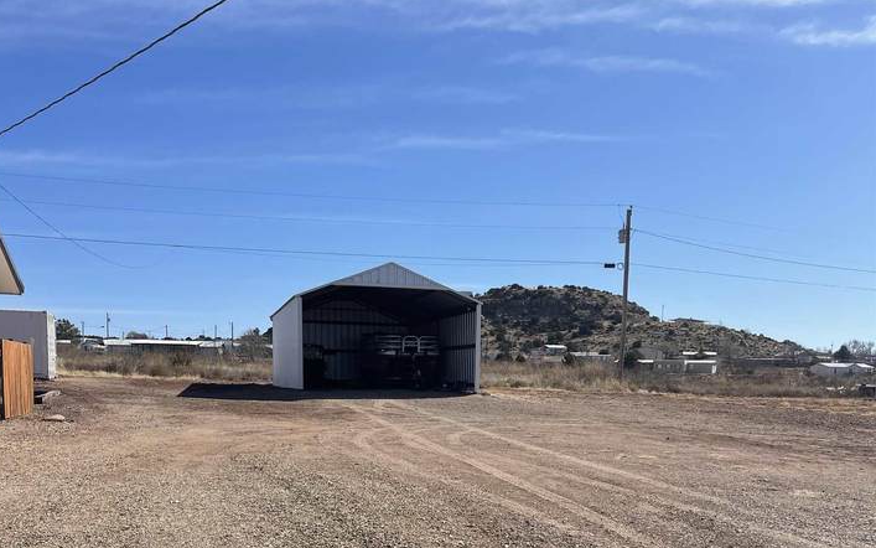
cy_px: 474
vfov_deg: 33.8
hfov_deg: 54.0
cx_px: 431
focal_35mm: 36
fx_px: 860
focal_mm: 5.1
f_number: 1.6
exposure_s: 1/4717
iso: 32
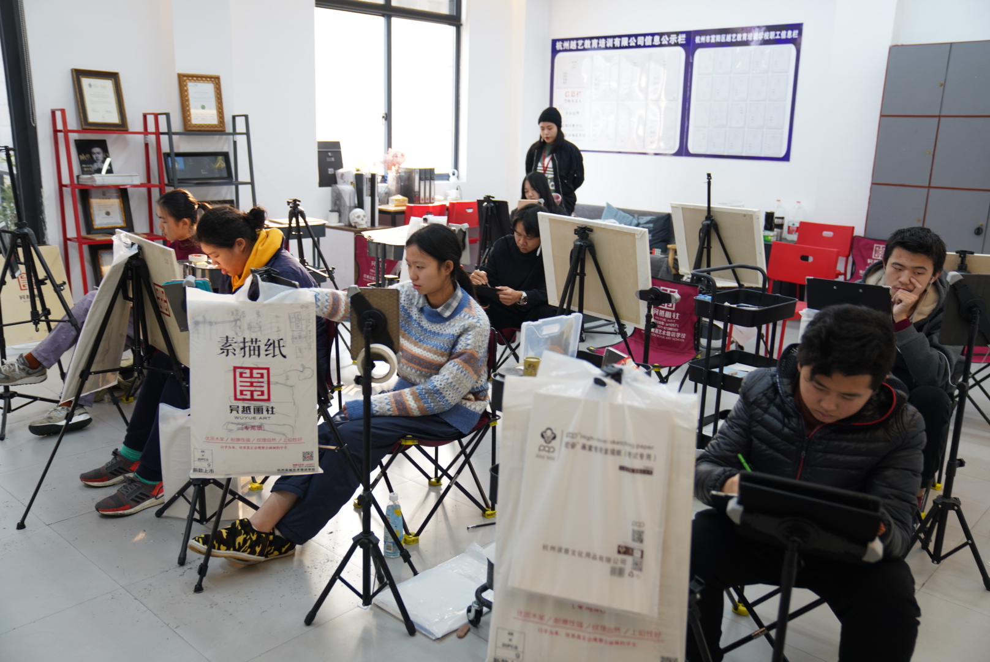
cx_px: 495
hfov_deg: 61.9
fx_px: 826
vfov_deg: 43.7
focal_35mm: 30
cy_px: 331
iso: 500
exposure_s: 1/30
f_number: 2.8
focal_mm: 30
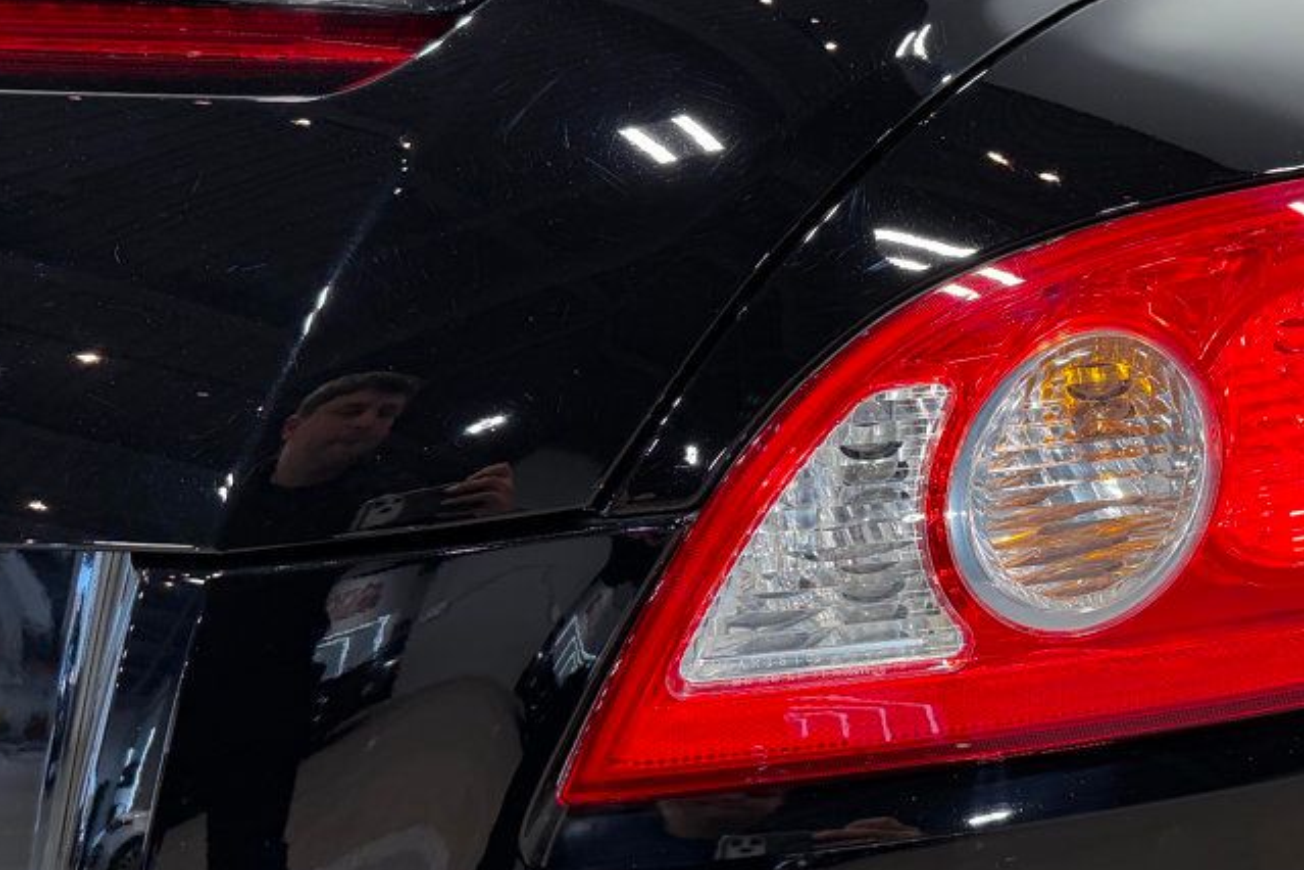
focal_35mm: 40
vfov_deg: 33.4
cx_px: 980
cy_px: 413
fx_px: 1449
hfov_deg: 46.7
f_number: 1.78
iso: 80
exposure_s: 1/120
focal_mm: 6.76
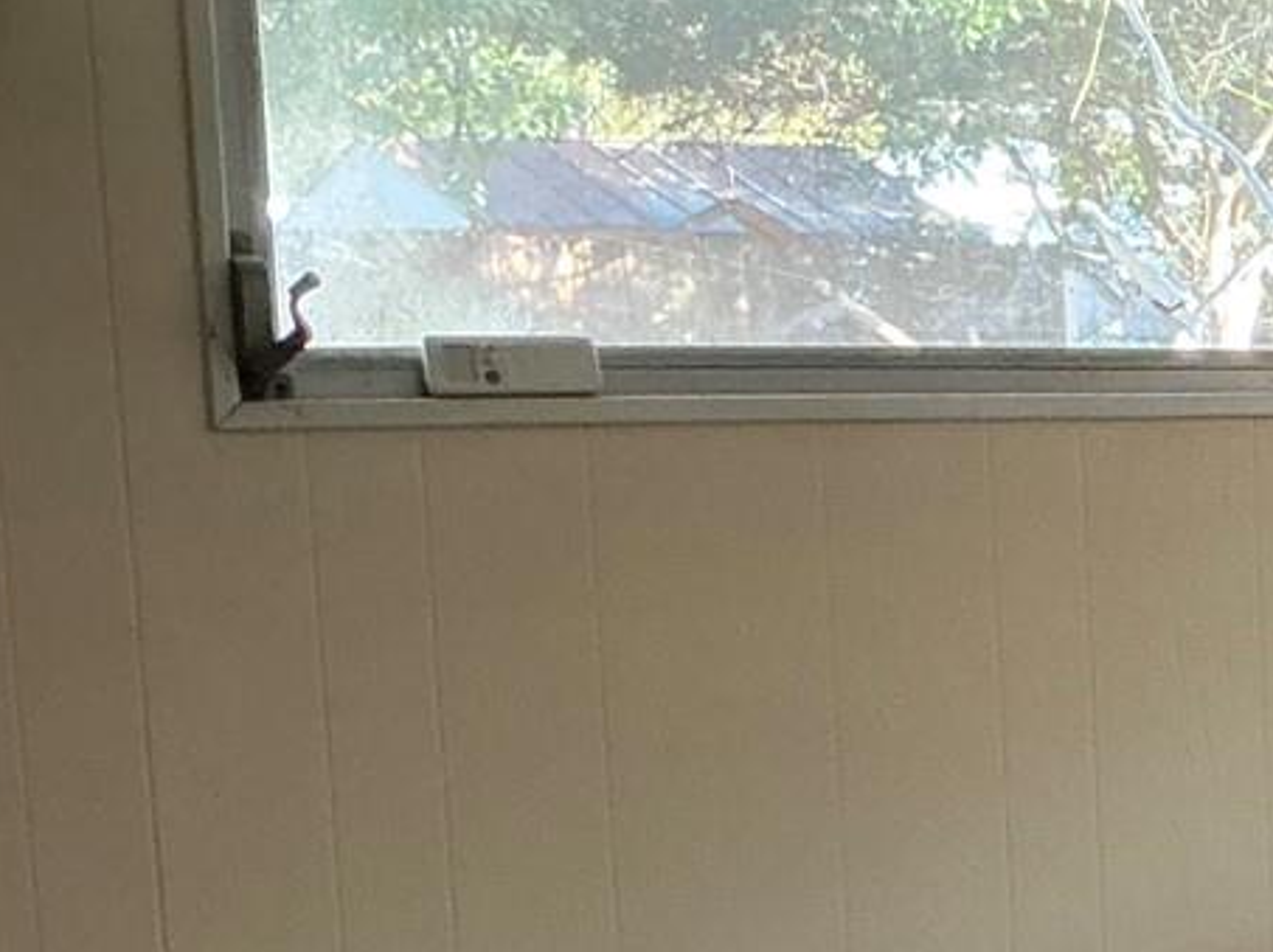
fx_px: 3638
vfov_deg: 14.7
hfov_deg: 17.1
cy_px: 910
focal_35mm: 99
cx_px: 2130
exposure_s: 1/60
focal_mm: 3
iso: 125
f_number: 1.8
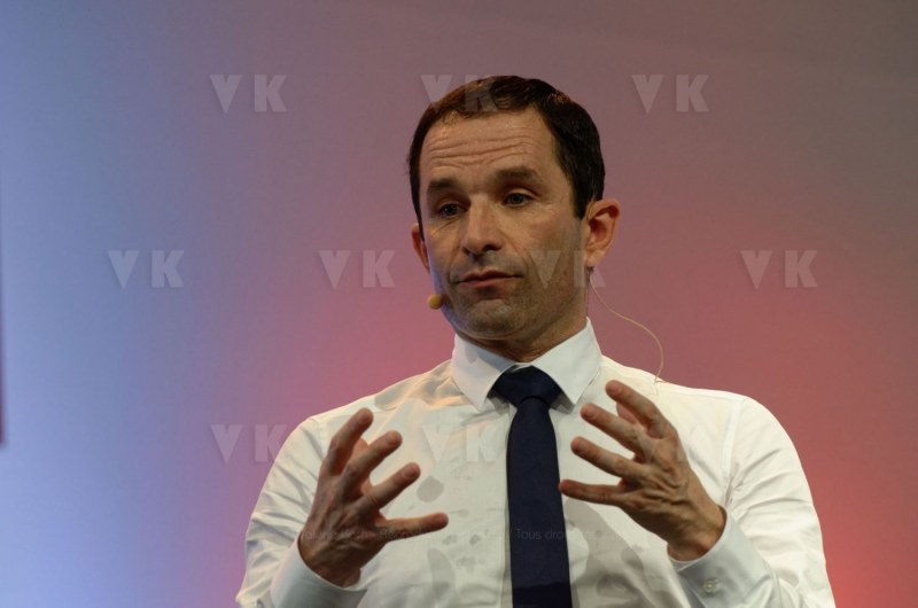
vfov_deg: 4.6
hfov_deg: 6.9
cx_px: 459
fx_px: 7635
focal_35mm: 300
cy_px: 304
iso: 1000
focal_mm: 200
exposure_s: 1/500
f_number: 4.5
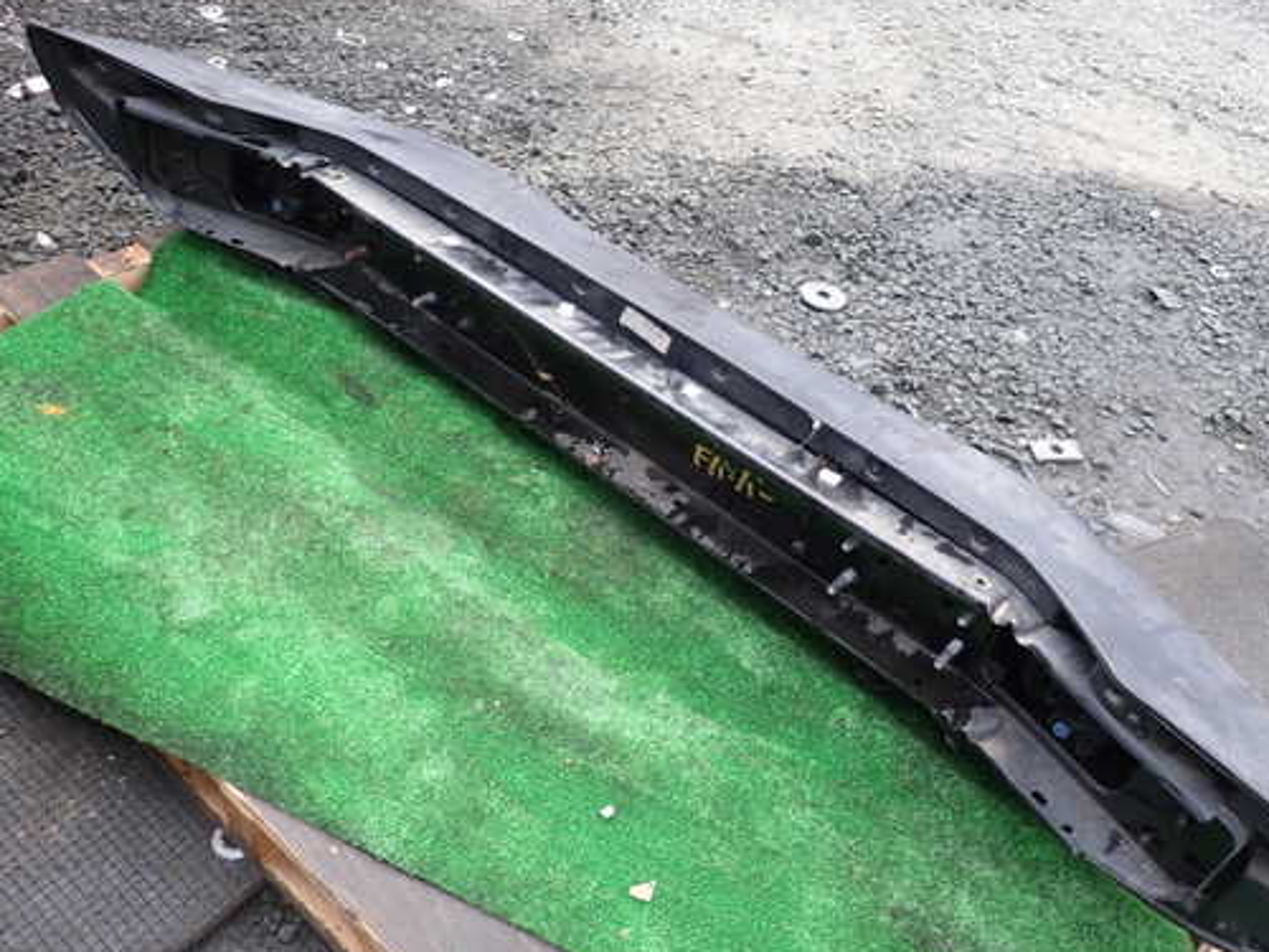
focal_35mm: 30
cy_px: 477
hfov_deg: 59.6
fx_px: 1100
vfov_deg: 46.8
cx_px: 741
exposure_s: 1/100
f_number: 2
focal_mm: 4.5
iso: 100
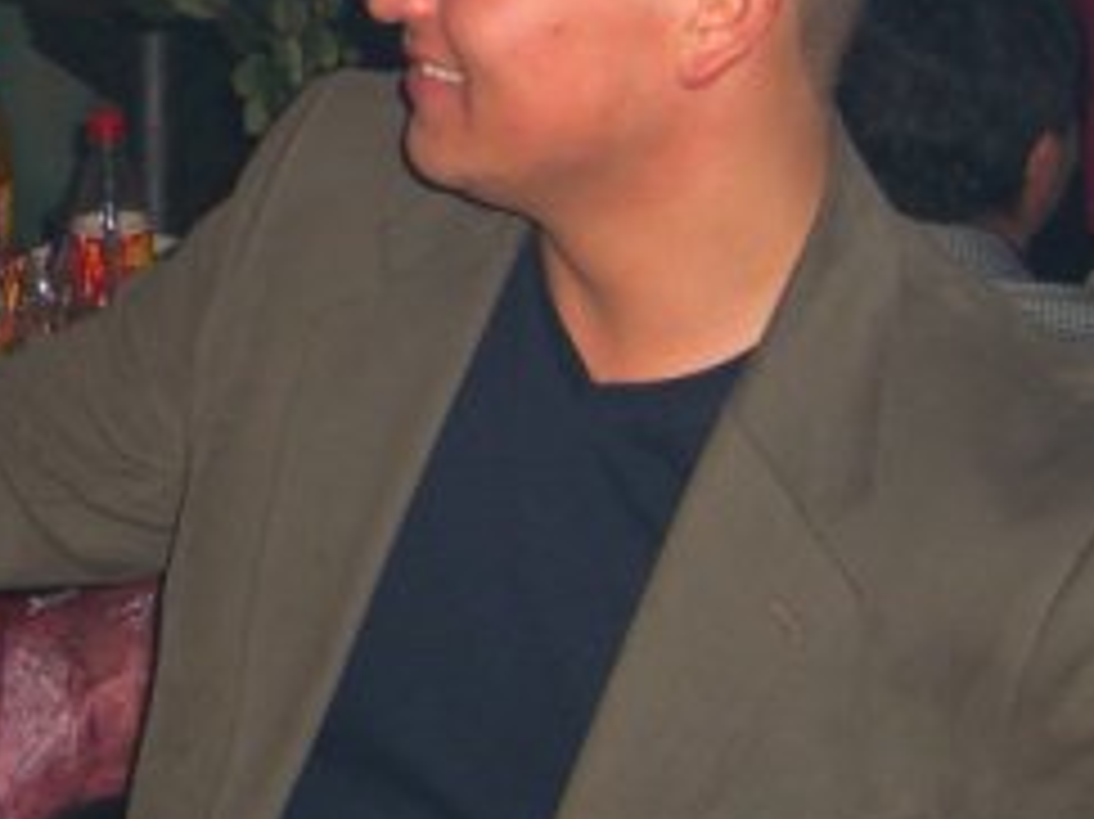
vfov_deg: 15.5
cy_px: 94
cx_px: 140
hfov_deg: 20.5
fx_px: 2969
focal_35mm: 94
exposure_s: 1/60
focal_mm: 7.9
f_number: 2.8
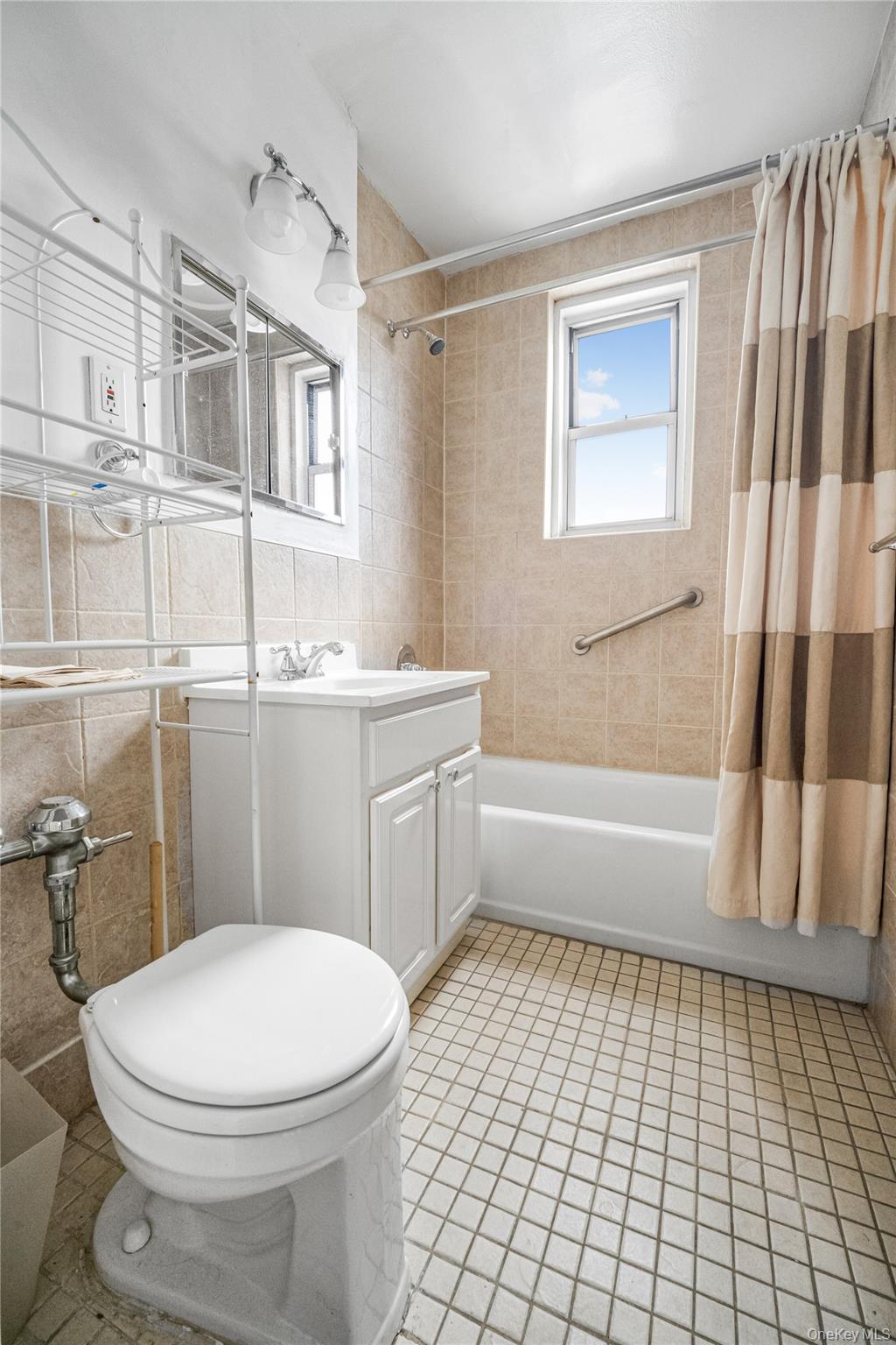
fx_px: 523
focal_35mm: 14
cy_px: 672
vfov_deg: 104.3
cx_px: 448
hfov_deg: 81.2
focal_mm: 14
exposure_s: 1/30
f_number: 9
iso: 4000
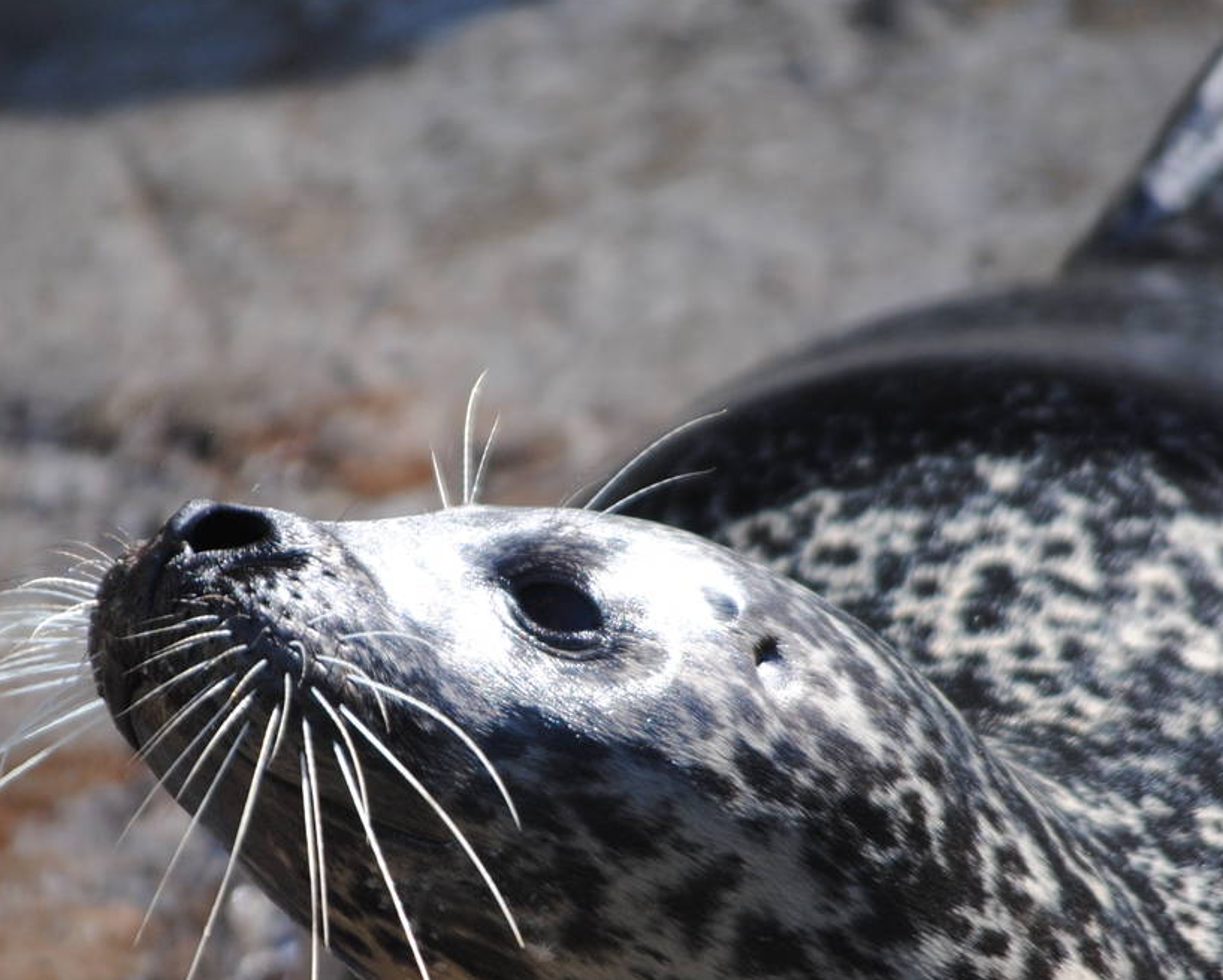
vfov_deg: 3.5
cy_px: 626
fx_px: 15968
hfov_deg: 4.4
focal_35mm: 441
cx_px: 513
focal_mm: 160
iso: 220
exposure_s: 1/500
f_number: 5.3
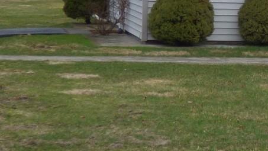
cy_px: 18
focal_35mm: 192
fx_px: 1365
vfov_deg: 6.3
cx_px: 530
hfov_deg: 10.4
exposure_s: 1/160
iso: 100
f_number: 3.5
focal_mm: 6.8
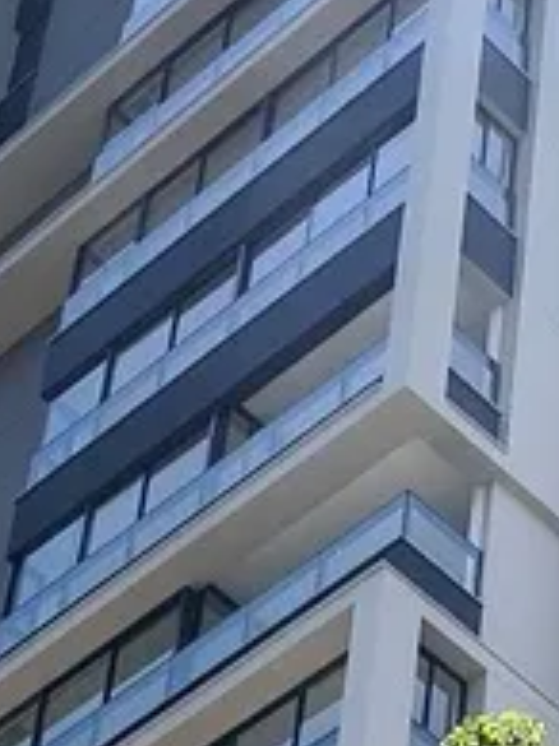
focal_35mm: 126
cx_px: 574
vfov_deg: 15.2
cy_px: 842
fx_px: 2716
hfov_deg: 11.6
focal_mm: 5.56
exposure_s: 1/2156
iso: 100
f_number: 1.8
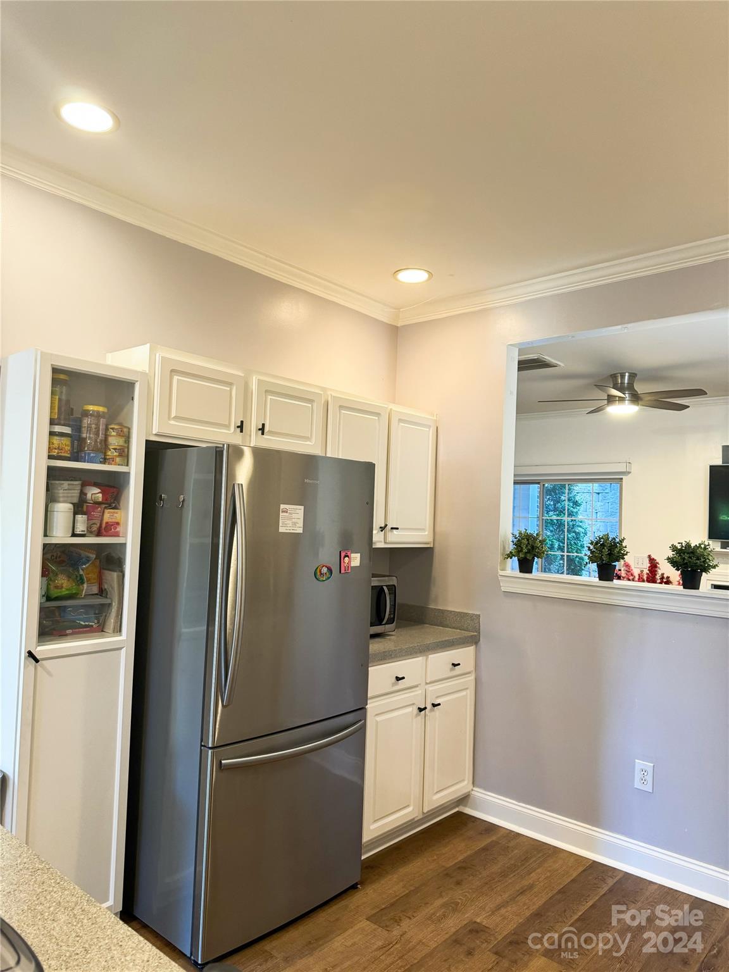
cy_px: 486
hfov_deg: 56.8
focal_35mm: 24
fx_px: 674
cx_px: 364
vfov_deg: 71.6
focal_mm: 6.76
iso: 250
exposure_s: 1/60
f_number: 1.78
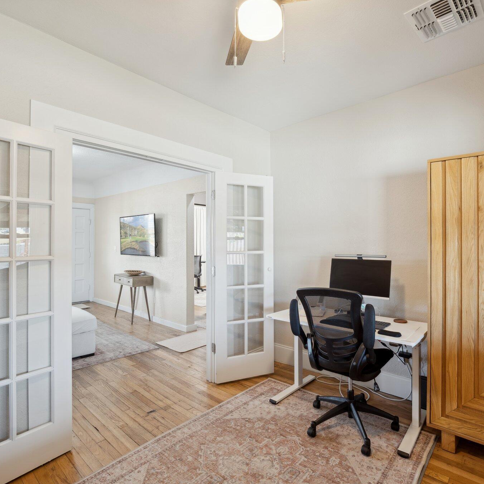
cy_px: 243
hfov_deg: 80.1
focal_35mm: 18
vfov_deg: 80.7
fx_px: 285
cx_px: 281
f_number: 8
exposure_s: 1/8
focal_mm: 14
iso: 400
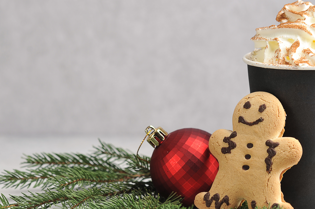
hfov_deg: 6.9
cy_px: 96
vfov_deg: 4.6
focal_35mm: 298
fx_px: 2606
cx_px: 152
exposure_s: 1/160
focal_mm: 200
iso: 200
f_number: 5.6
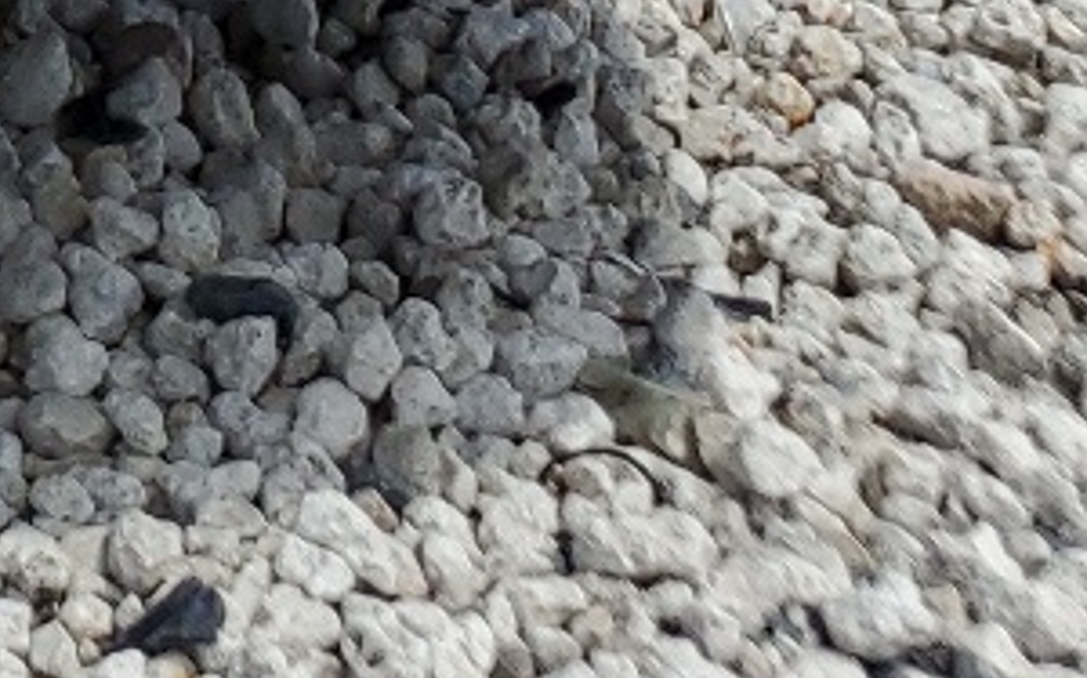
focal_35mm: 147
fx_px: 4352
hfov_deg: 13.1
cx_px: -743
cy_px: -1389
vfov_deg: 7.7
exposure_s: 1/3333
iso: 50
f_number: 1.5
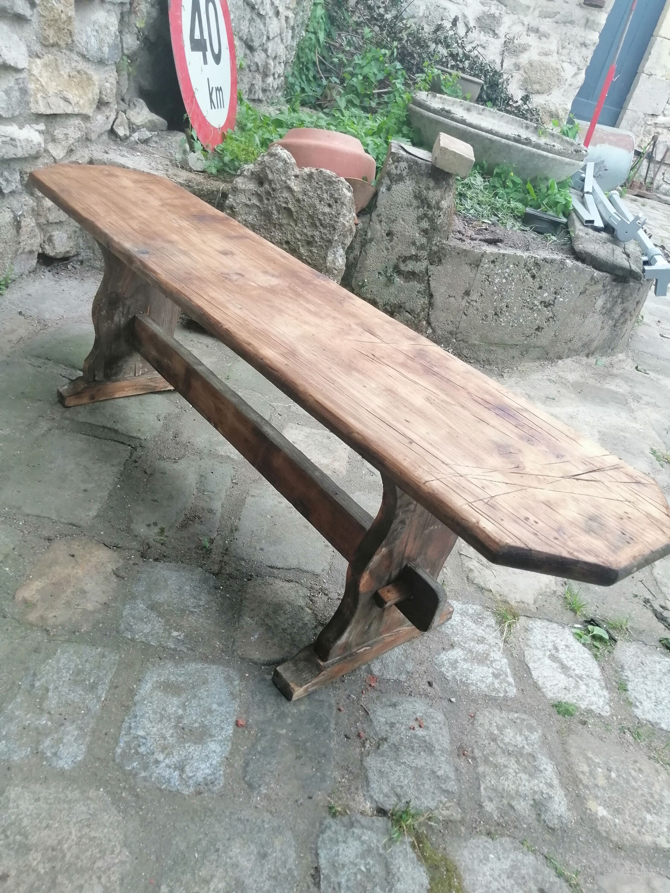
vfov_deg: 67.3
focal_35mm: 26
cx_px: 335
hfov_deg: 53.1
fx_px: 671
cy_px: 446
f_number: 1.8
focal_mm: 3.95
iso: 125
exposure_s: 1/33.3
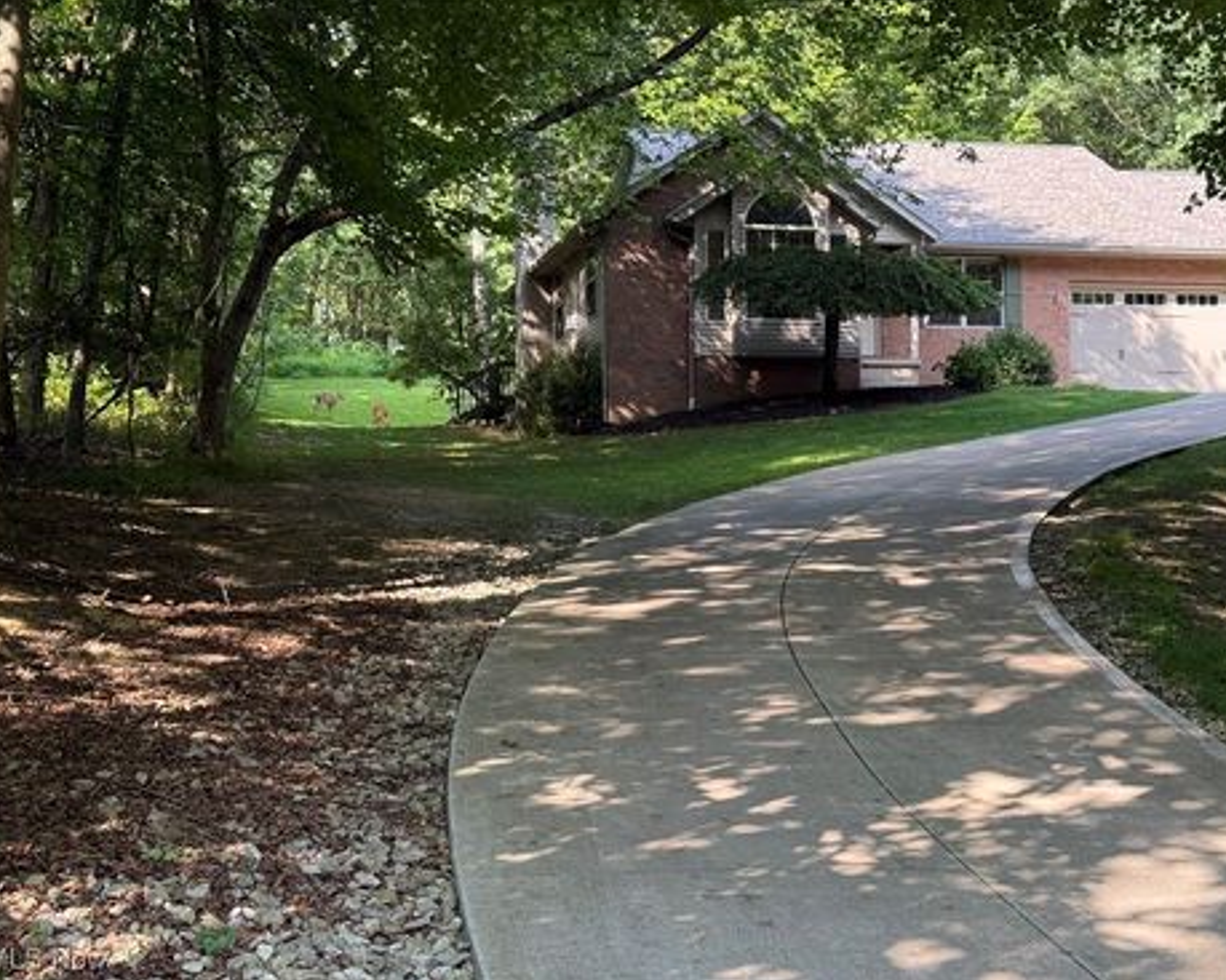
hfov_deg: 36.7
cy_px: 487
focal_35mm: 51
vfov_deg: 29.7
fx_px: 1850
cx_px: 646
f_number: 1.78
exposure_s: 1/263
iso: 100
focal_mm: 6.76
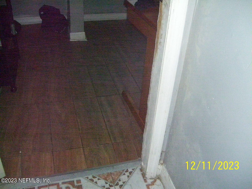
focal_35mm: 36
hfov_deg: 51.4
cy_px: 94
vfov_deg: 39.7
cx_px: 126
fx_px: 262
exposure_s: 1/125
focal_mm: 6
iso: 1250
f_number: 2.7
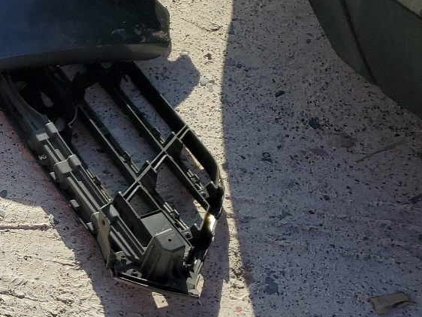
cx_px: -162
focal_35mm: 74
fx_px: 903
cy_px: 214
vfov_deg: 19.8
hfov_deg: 22.7
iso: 50
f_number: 1.5
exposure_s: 1/3333
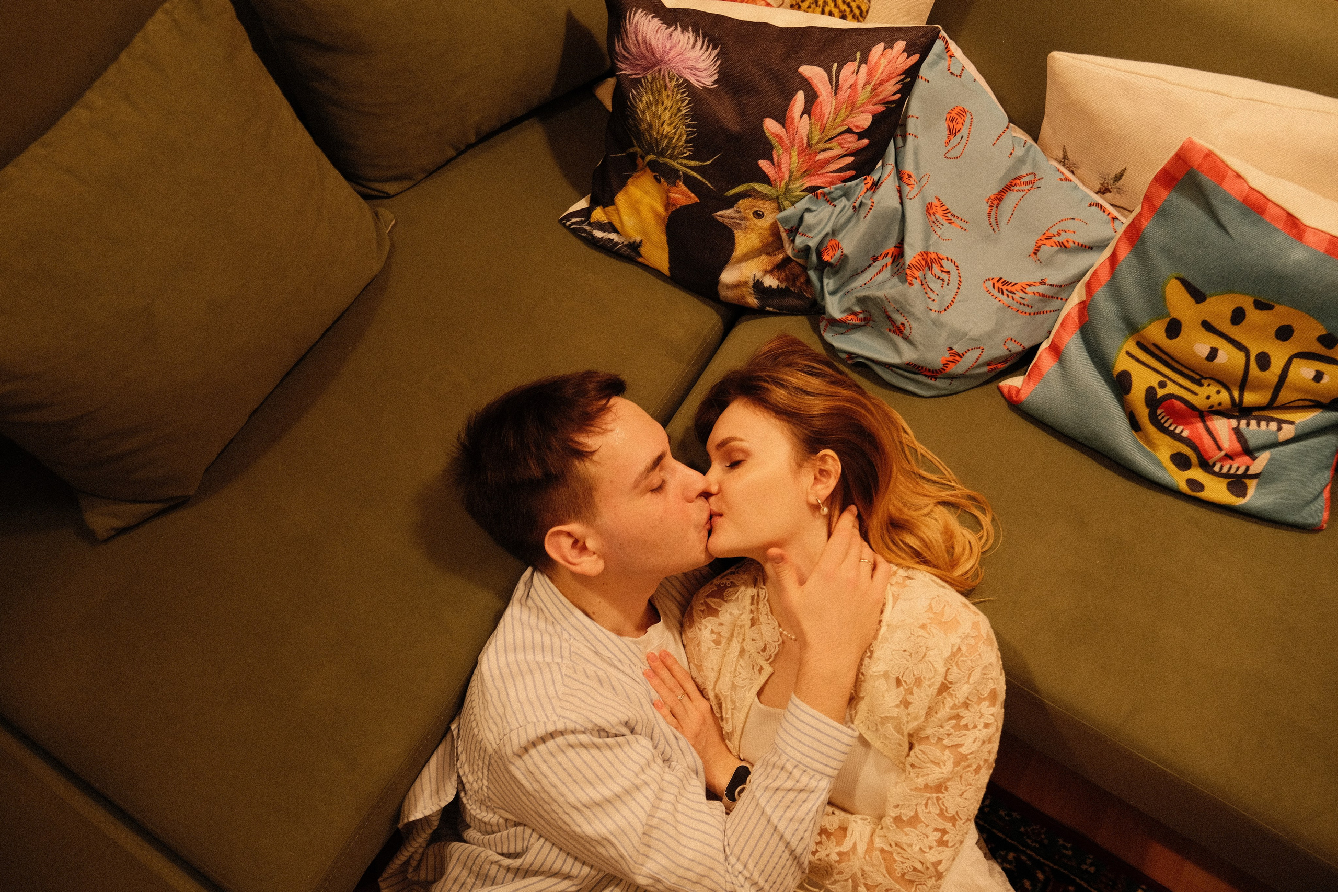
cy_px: 446
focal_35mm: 24
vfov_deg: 53.1
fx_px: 892
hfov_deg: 73.7
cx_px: 669
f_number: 2.8
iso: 800
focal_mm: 16
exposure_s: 1/25
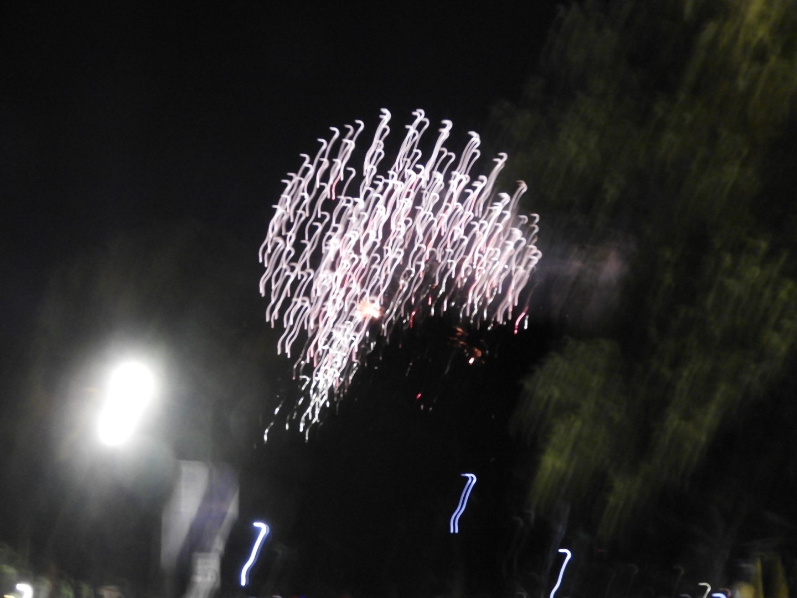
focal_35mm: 50
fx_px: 1151
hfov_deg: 38.2
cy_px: 299
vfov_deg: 29.1
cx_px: 398
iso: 800
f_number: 4
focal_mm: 9
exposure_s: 1/2.5
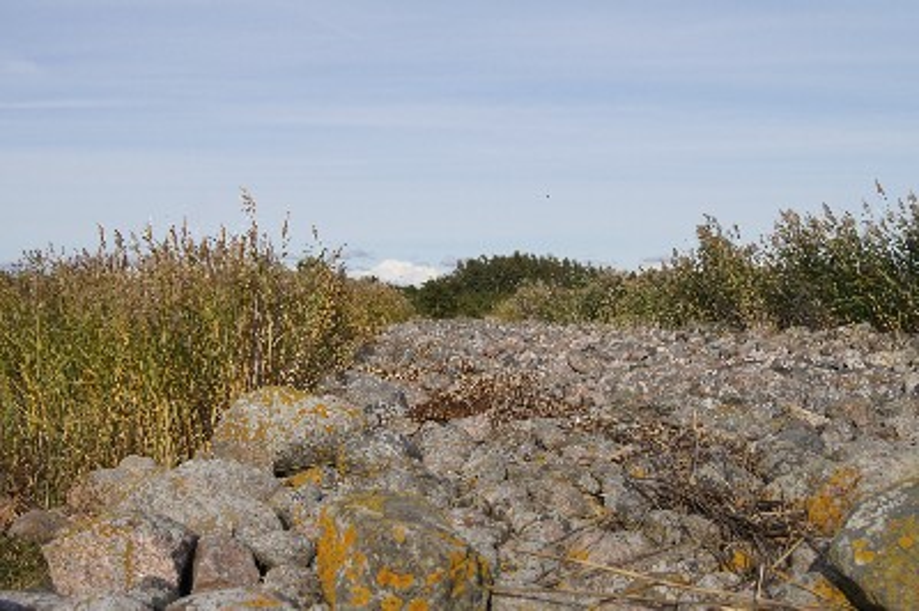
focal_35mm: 45
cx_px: 460
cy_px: 306
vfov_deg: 29.8
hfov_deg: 43.6
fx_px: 1148
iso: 100
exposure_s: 1/800
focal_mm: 30
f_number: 5.6
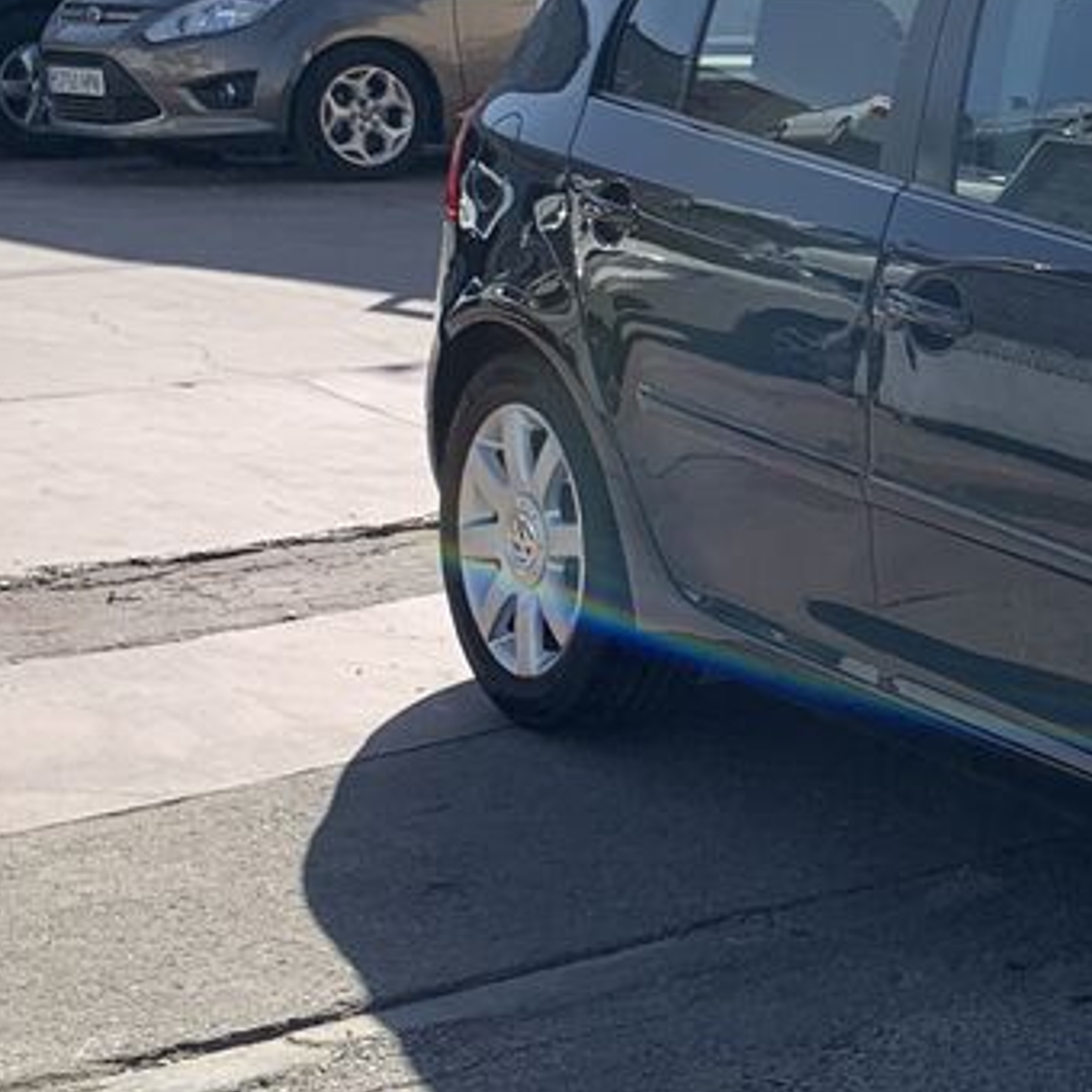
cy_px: 434
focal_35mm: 81
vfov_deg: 21.4
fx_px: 2891
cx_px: 1644
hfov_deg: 18.8
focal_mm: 4.25
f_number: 1.8
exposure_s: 1/1845
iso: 25
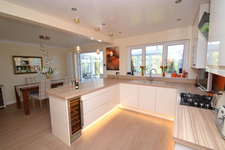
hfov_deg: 100.4
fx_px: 94
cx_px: 112
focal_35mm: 15
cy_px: 75
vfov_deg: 77.3
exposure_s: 1/100
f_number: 5
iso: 400
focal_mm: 10
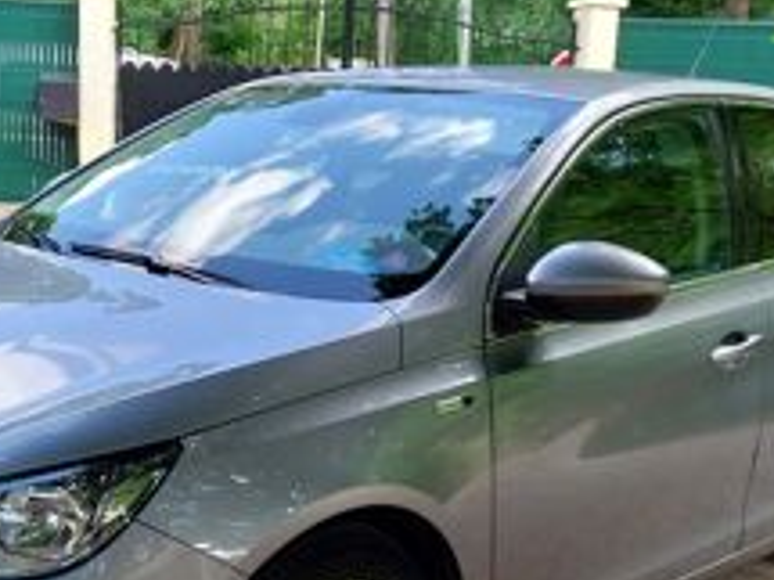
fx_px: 1296
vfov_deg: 25.0
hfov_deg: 33.1
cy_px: 403
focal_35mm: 58
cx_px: 288
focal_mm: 4
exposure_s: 1/120
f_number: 1.8
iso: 32
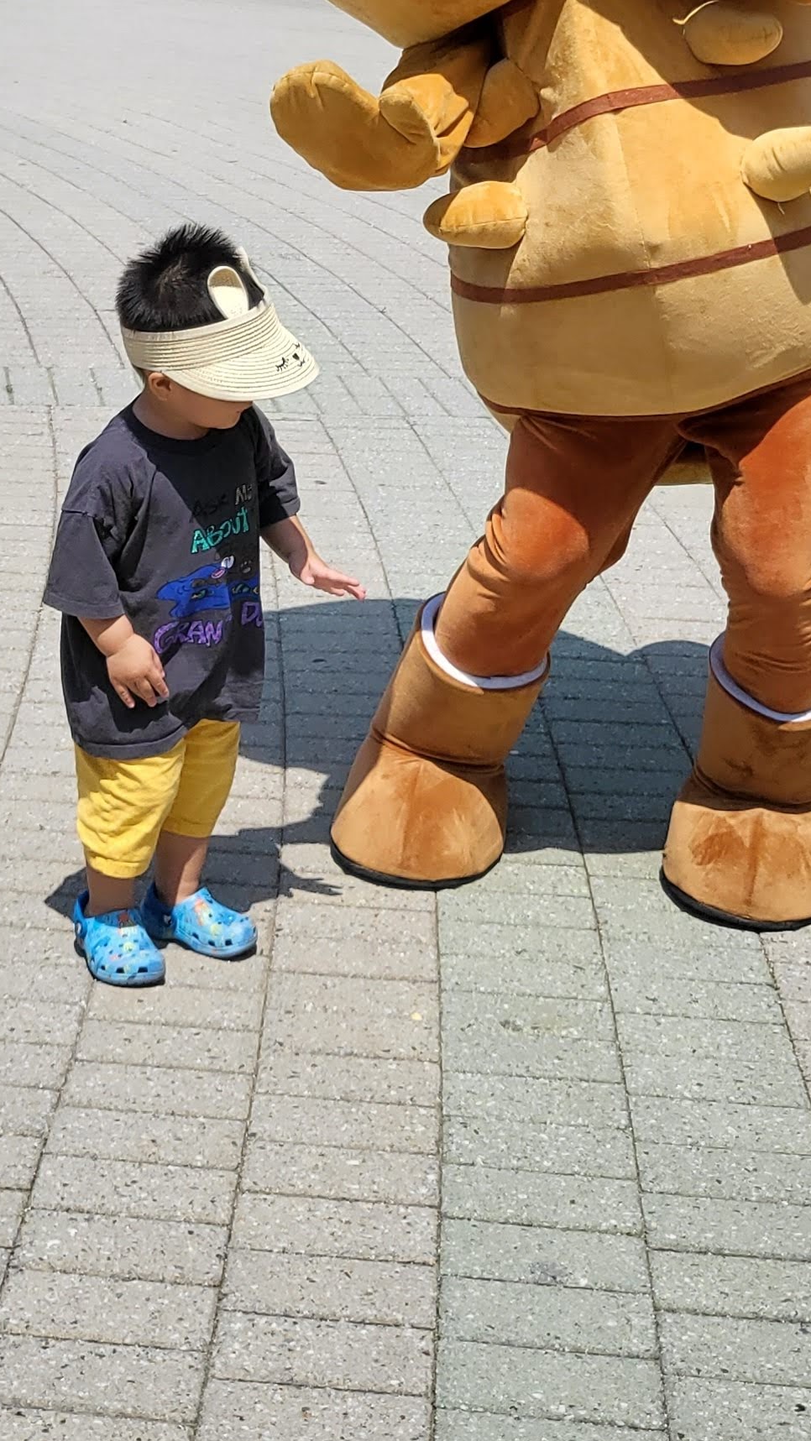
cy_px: 197
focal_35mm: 66
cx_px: 289
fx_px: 2523
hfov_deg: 18.2
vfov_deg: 30.7
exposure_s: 1/3075
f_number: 1.8
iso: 50
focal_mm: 4.25
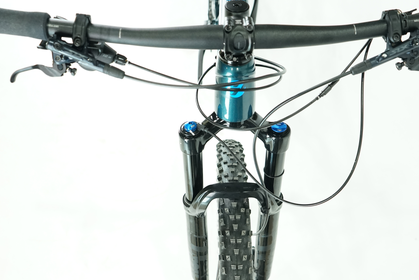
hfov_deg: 46.3
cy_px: 188
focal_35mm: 42
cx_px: 231
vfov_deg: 31.6
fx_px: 489
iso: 2000
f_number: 4
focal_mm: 29
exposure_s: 1/200
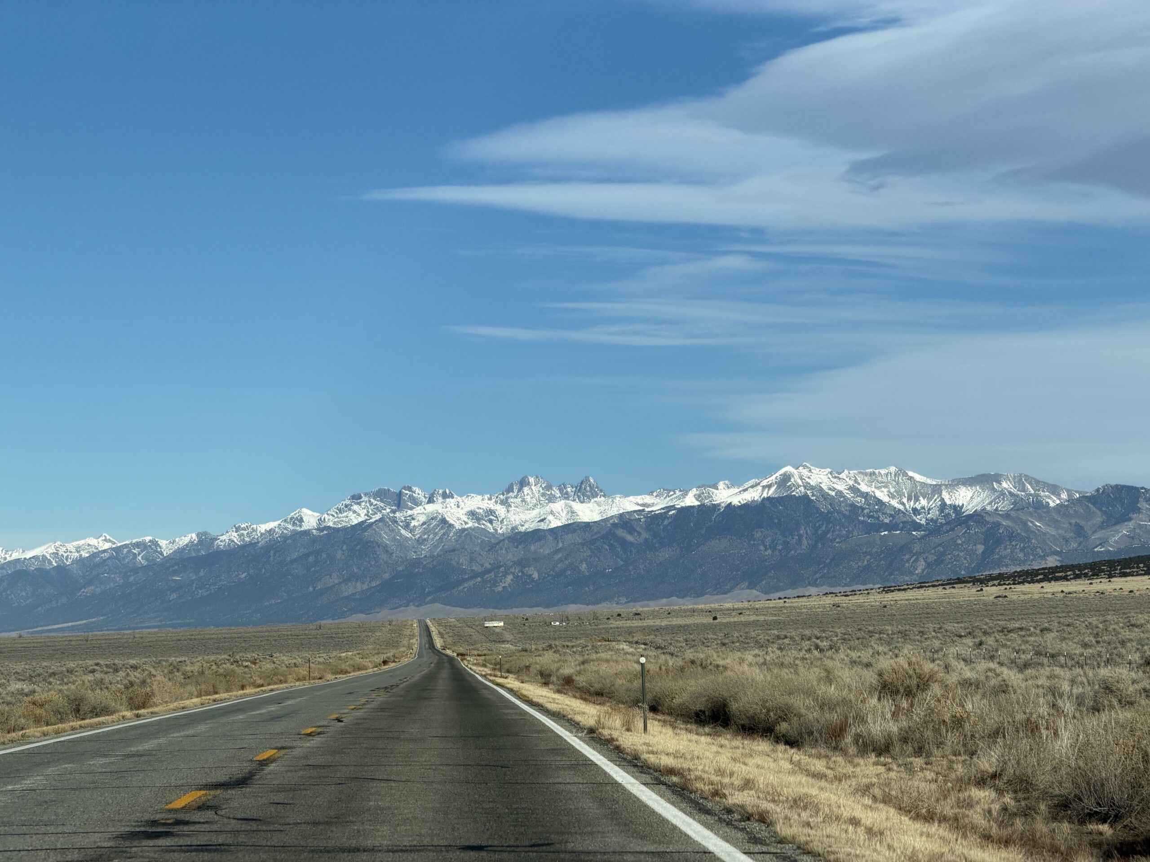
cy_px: 431
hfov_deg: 19.6
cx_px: 575
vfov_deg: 14.8
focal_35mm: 100
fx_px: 3322
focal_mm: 16.89
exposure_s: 1/853
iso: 20
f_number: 2.8
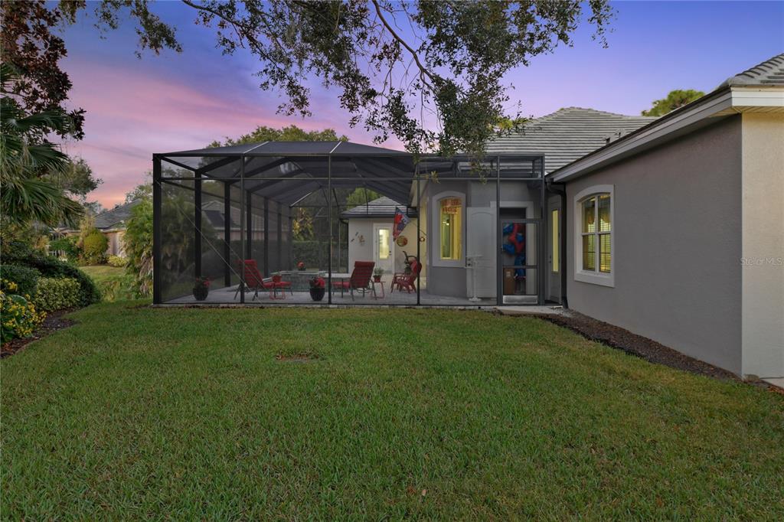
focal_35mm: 24
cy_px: 261
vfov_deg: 53.1
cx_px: 392
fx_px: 522
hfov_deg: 73.8
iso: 400
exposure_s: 1.6
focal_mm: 24
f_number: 9
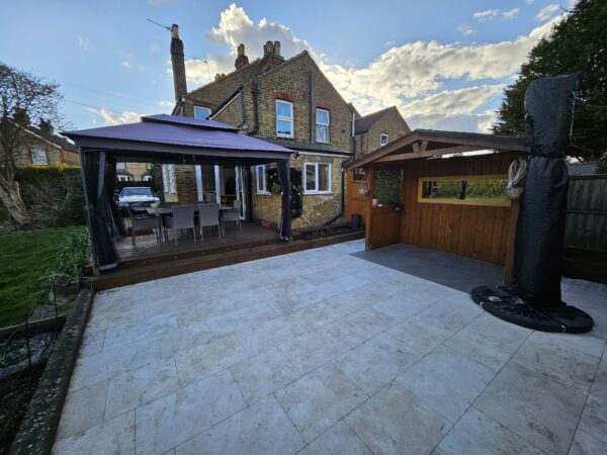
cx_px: 304
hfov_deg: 106.2
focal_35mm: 13
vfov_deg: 89.9
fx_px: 228
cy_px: 228
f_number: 2.2
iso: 32
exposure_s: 1/400
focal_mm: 1.74
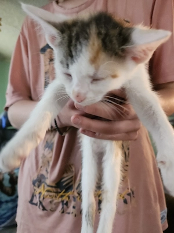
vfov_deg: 73.9
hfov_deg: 58.9
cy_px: 116
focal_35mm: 23
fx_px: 154
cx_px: 87
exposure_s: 1/25.1
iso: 500
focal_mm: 5.4
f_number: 1.8
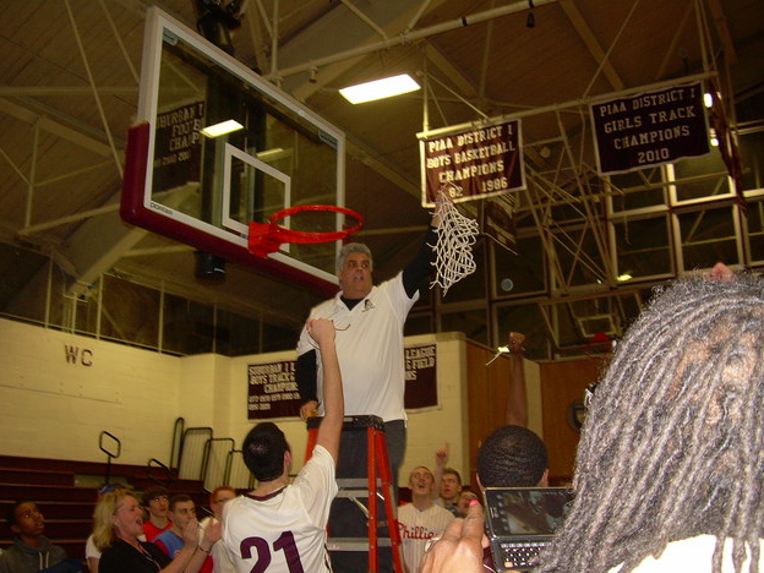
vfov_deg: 36.8
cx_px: 378
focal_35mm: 39
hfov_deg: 47.9
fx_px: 861
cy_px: 291
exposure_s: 1/60
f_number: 2.8
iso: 154
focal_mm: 6.3
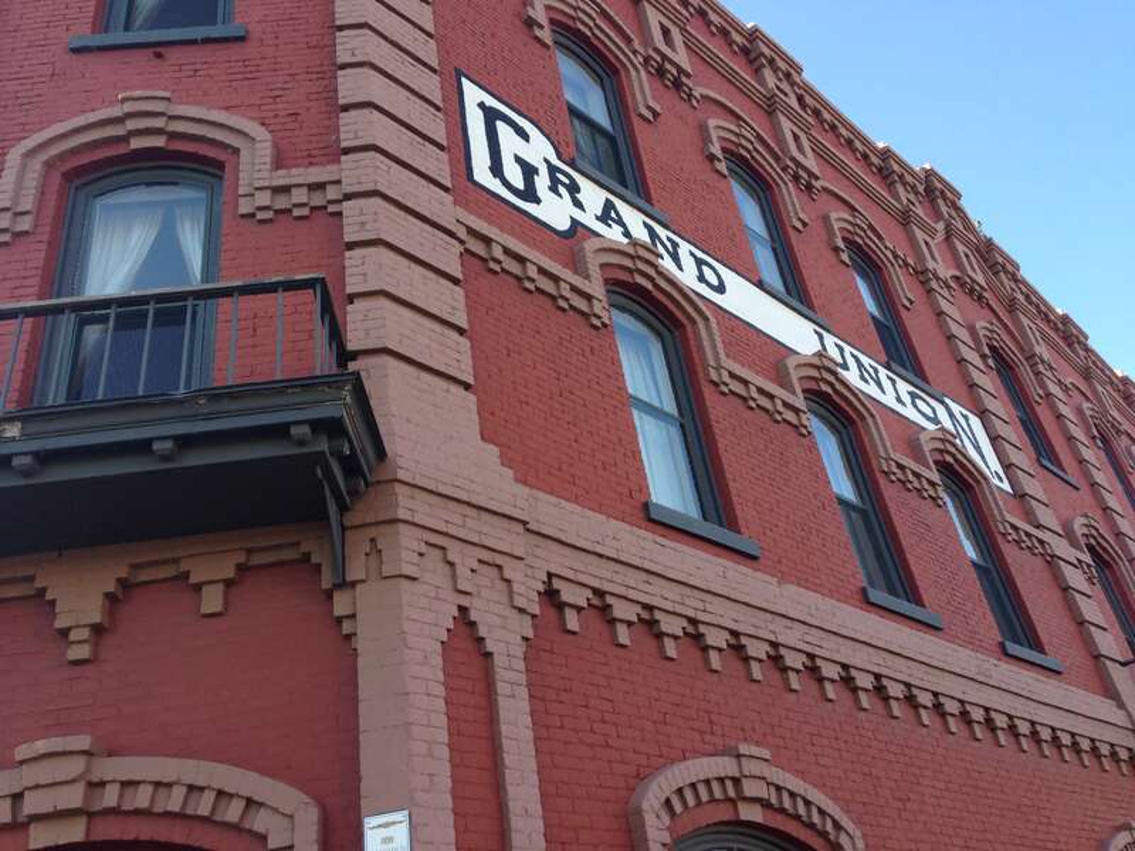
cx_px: 568
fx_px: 1082
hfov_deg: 55.4
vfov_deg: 42.9
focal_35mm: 33
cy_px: 426
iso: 50
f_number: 2.4
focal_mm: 4.12
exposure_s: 1/287
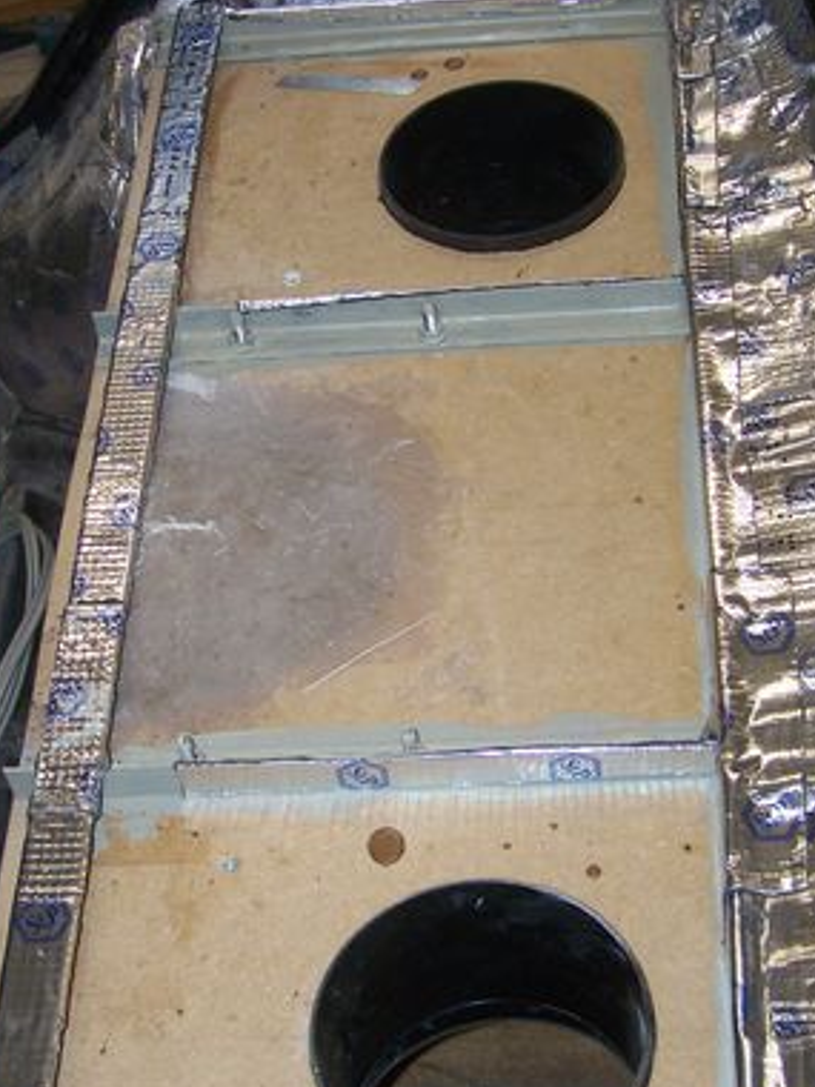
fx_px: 2009
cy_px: 575
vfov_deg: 30.3
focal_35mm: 64
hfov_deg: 22.9
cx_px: 420
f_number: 2.8
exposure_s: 1/60
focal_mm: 6.3
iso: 80
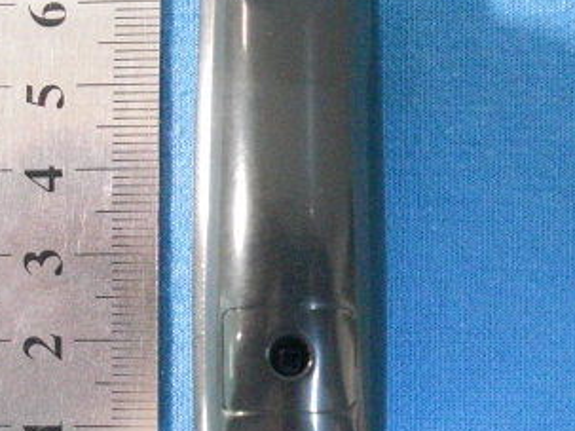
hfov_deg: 25.5
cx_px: 381
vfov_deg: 19.3
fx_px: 1262
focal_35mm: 76
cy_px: 306
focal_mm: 6.3
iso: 800
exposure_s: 1/10
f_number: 2.8
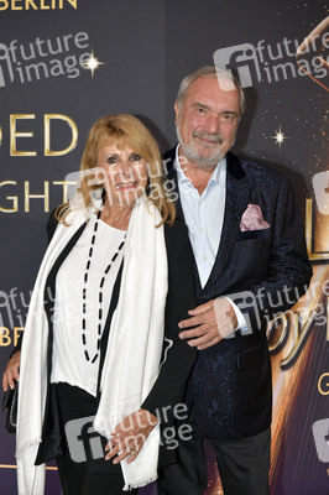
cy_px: 248
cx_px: 164
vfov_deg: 30.5
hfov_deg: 20.6
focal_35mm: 66
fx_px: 906
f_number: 6.3
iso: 1250
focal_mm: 66
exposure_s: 1/250
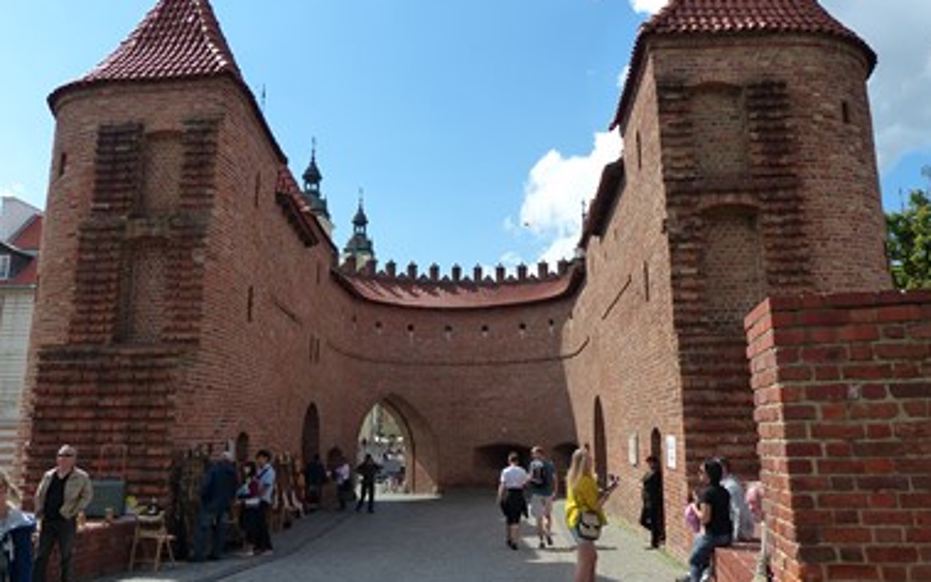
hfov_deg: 66.4
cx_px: 489
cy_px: 275
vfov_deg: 44.5
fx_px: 711
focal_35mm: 28
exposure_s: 1/1000
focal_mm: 4.5
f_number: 4
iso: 160
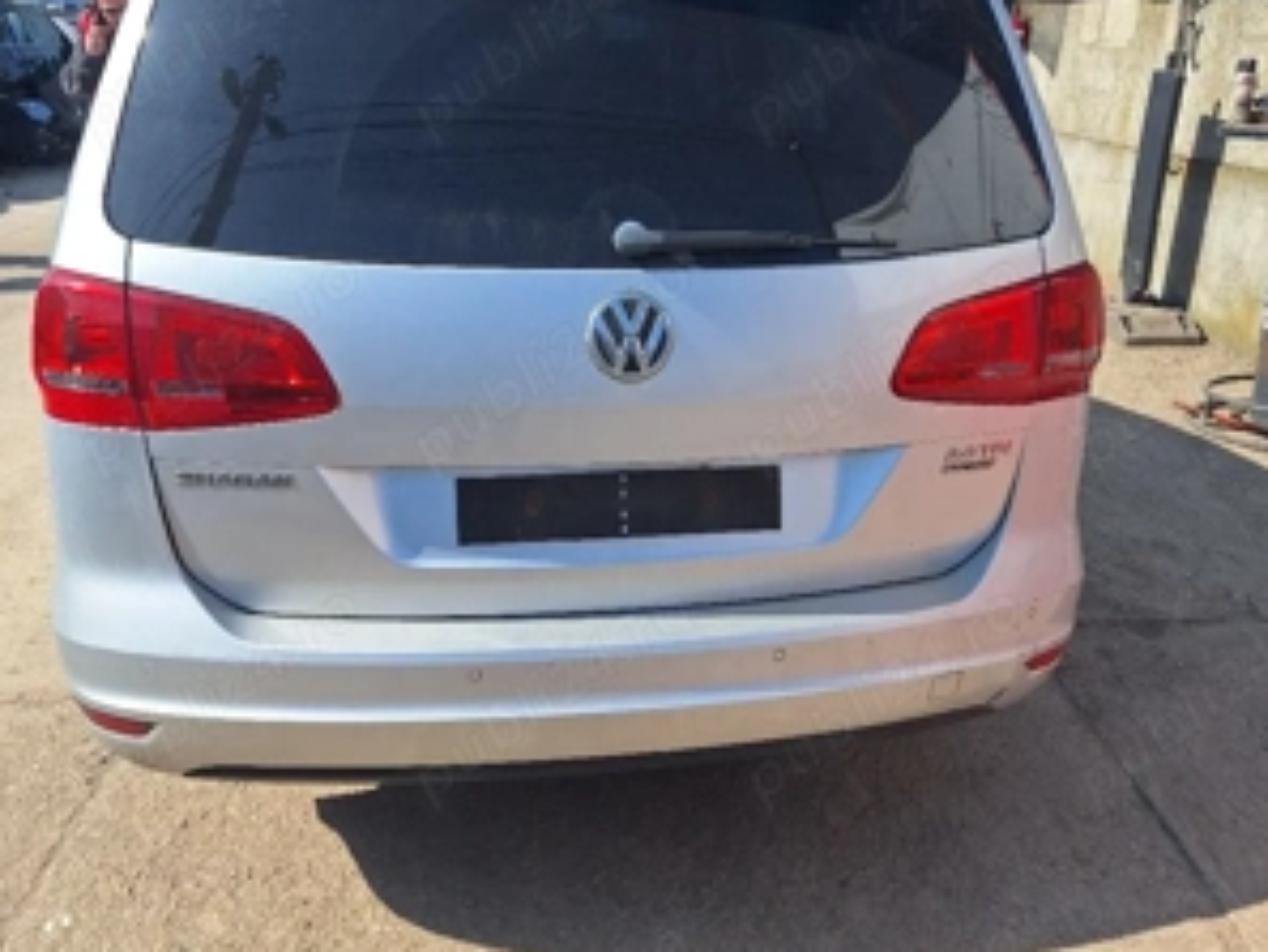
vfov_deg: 45.4
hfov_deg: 58.3
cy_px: 414
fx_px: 1136
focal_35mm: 31
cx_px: 636
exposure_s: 1/3333
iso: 40
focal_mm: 5.54
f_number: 1.8
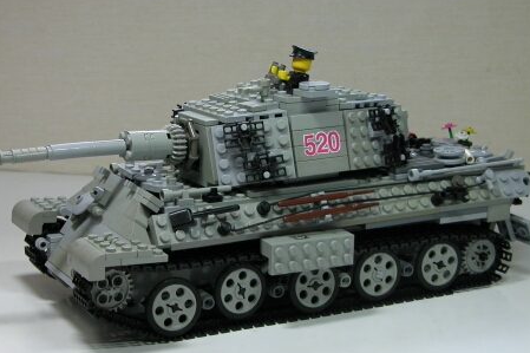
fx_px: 1266
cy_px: 195
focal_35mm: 86
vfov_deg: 15.9
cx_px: 184
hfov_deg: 23.6
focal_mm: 14.7
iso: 100
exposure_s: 1/40.4
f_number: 3.1
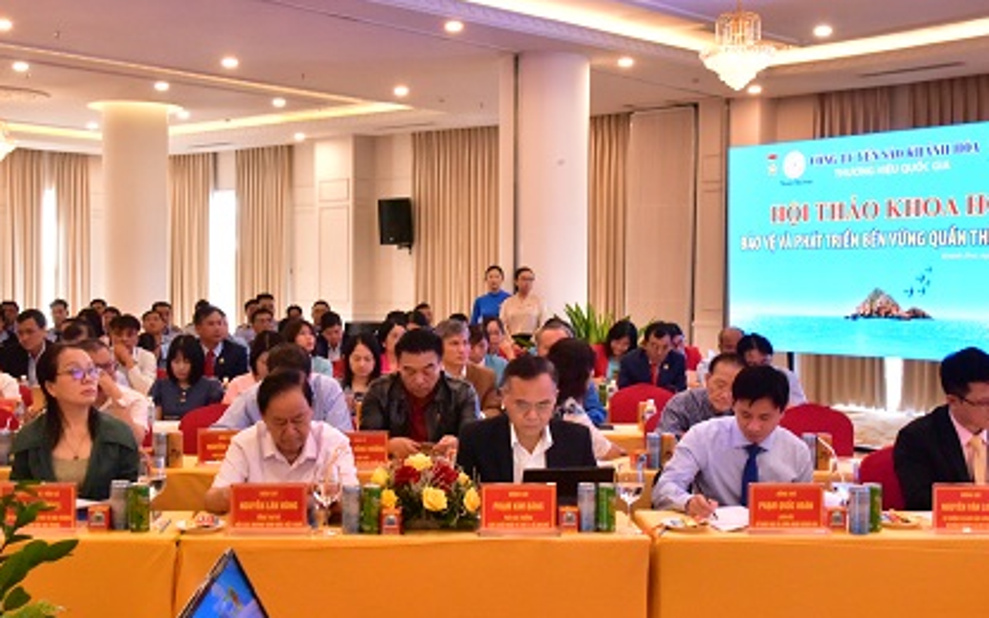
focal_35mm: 47
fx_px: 1267
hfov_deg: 42.5
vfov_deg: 27.4
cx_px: 423
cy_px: 321
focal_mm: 32
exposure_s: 1/30
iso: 7200
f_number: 16
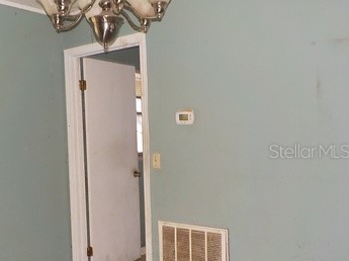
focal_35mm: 39
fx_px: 393
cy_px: 151
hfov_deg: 47.4
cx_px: 127
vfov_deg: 36.7
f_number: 3.3
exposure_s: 1/30
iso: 220
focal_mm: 4.1
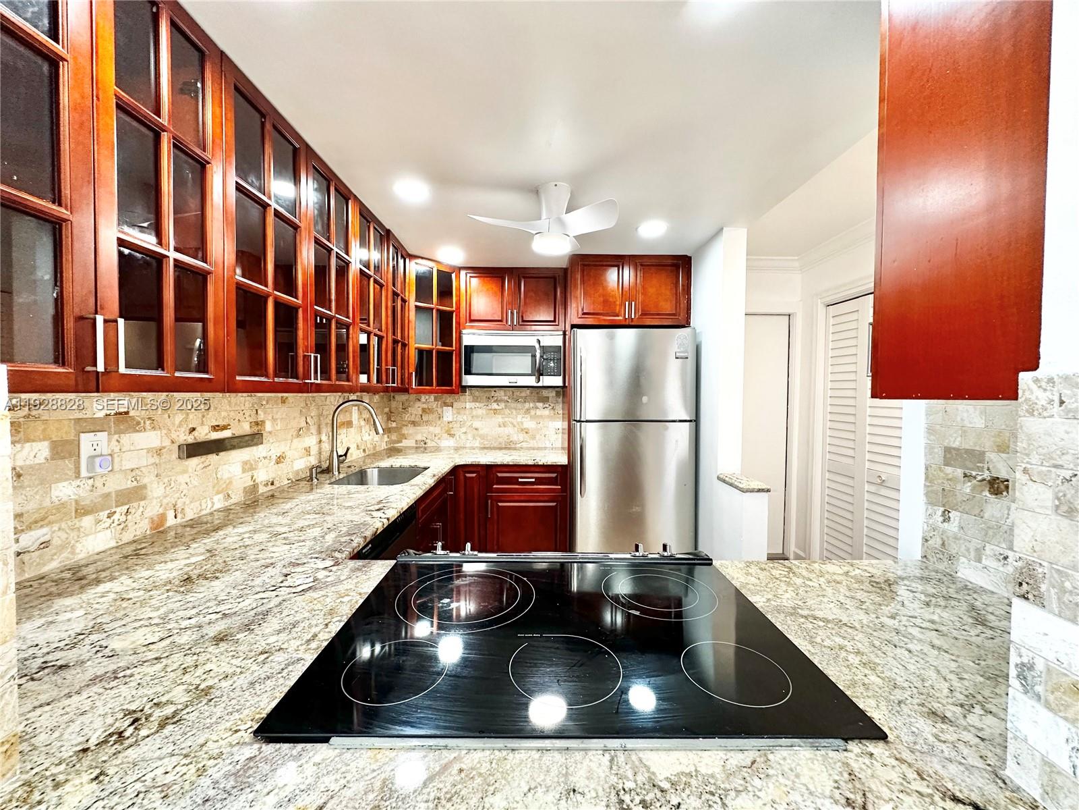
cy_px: 405
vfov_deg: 85.7
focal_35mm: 14
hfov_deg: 102.1
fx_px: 436
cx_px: 540
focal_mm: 2.22
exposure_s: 1/120
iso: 250
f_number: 2.2
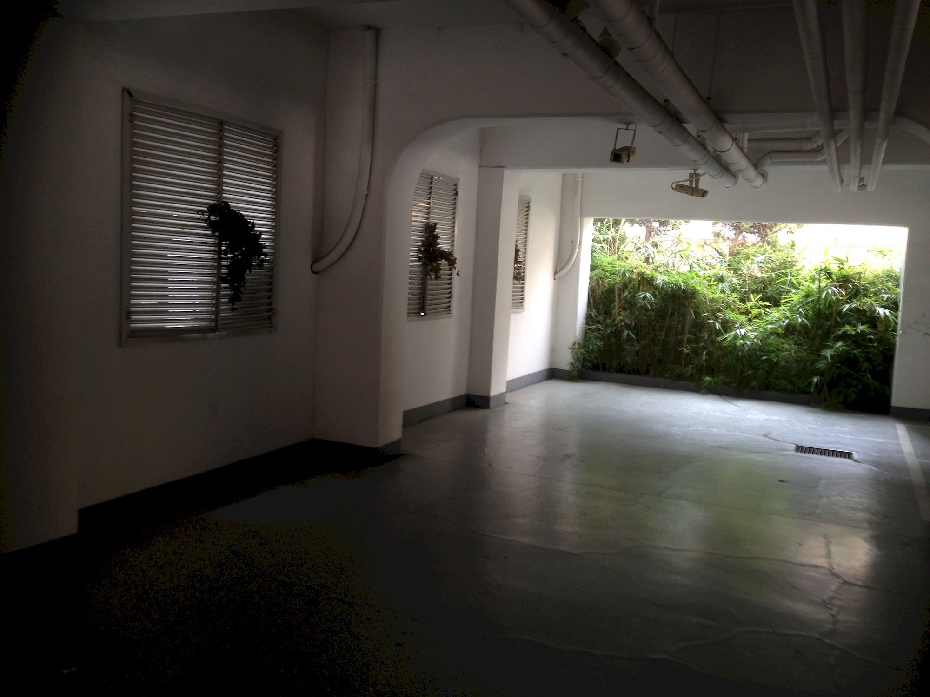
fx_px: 887
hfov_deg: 55.4
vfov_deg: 42.9
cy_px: 348
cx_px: 465
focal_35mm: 33
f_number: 2.4
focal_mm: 4.12
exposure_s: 1/24
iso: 50
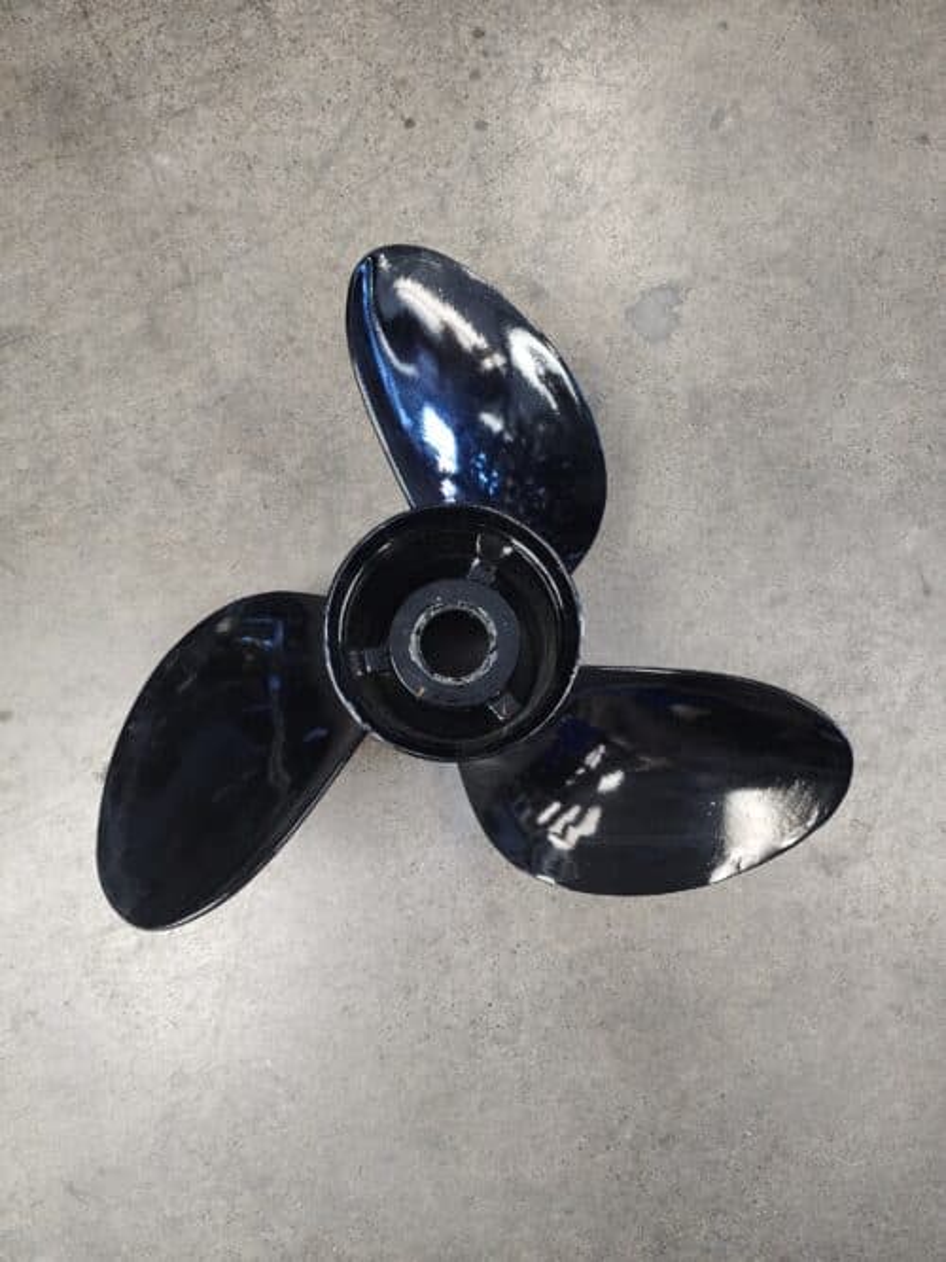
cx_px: 473
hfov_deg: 58.9
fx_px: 838
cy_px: 631
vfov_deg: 73.9
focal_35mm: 23
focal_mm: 6.4
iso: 500
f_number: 1.8
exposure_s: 1/120
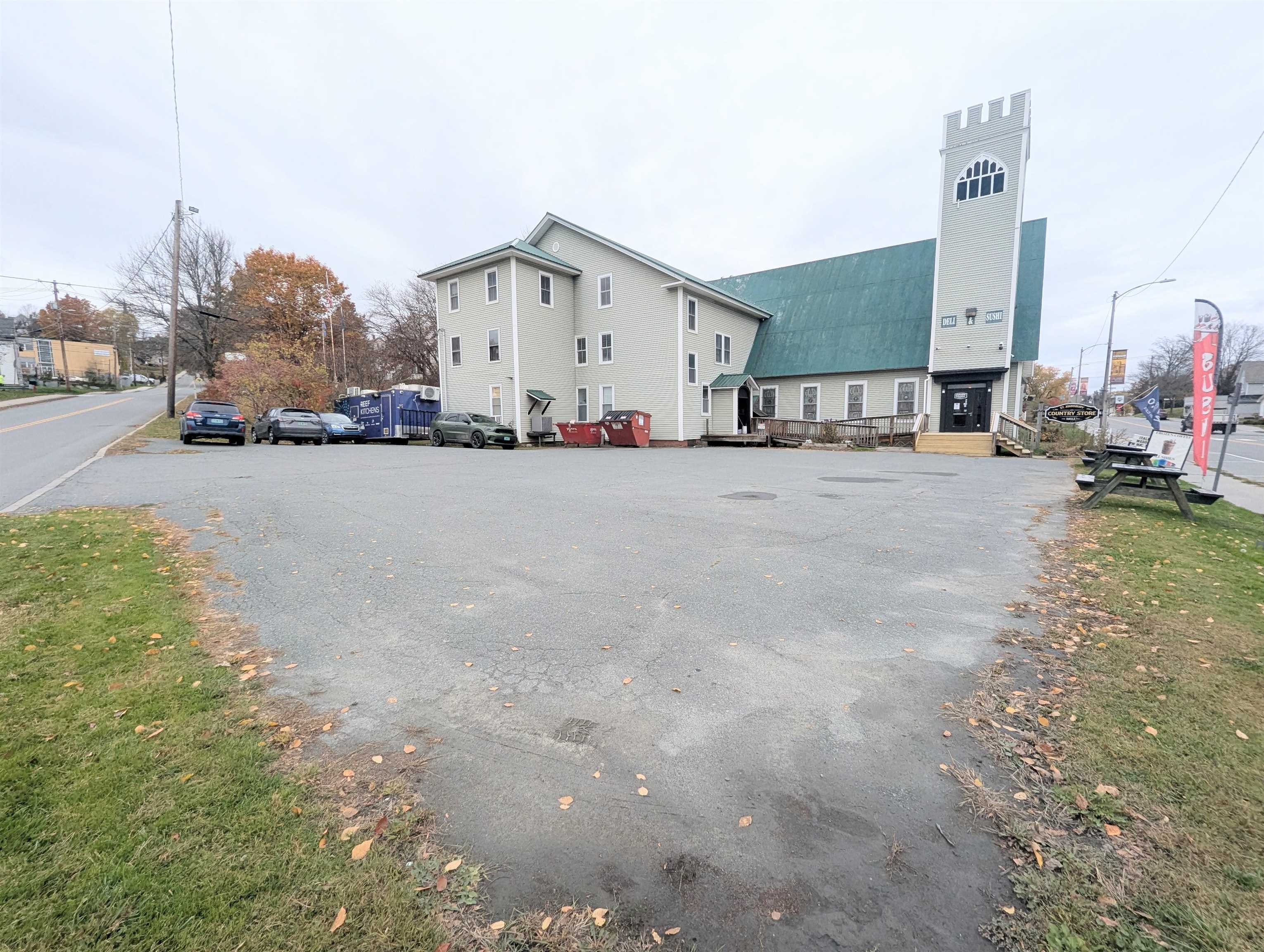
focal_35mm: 13
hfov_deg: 106.1
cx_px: 632
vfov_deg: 90.1
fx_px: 475
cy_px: 476
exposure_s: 1/1073
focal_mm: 1.95
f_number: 2.2
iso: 48
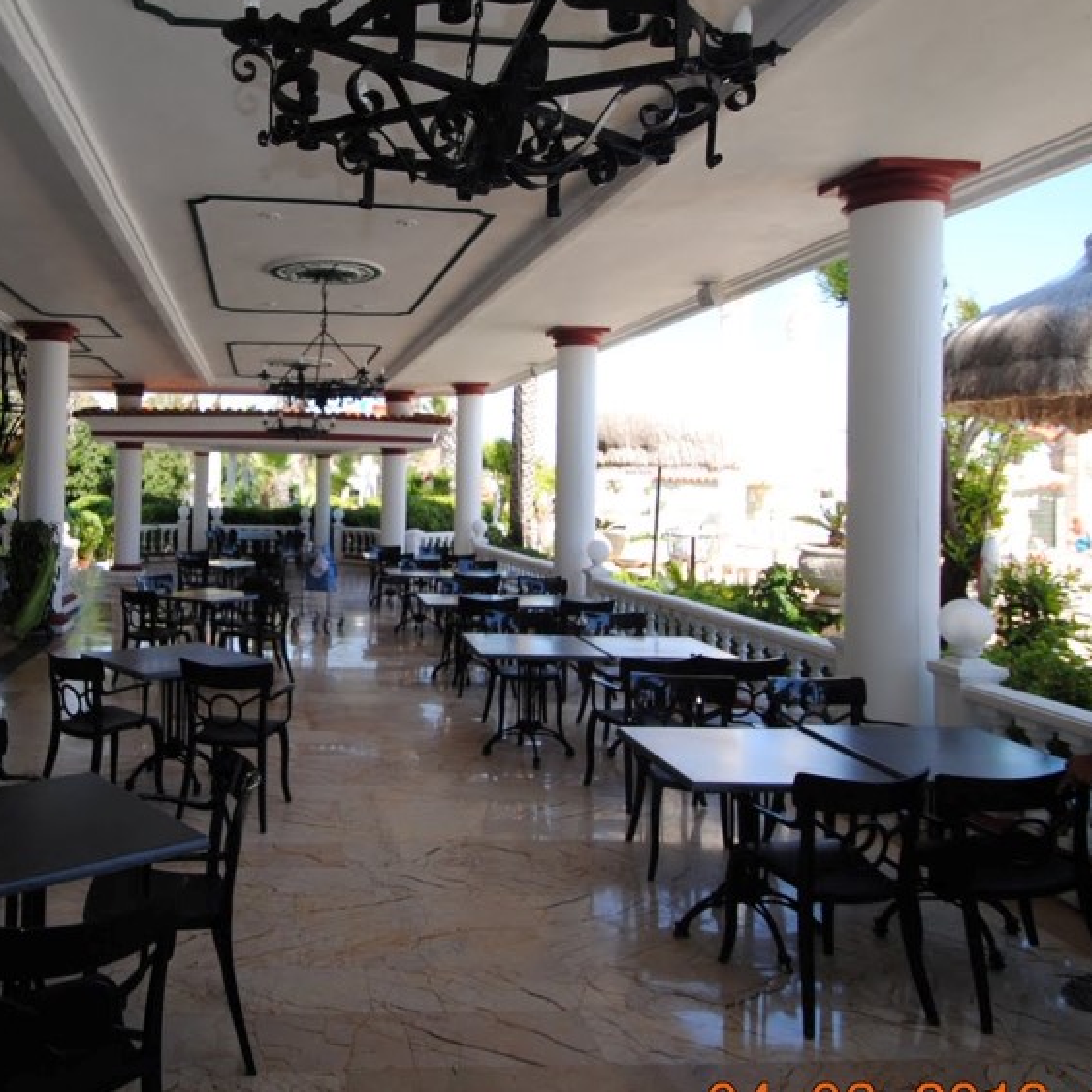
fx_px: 928
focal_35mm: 26
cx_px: 356
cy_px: 475
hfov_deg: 59.4
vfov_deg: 60.7
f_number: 4.5
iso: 100
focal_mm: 10
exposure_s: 1/200
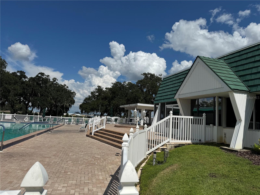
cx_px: 130
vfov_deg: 56.8
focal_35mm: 24
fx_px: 180
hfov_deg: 71.6
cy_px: 98
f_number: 1.78
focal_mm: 6.76
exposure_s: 1/12346
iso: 80
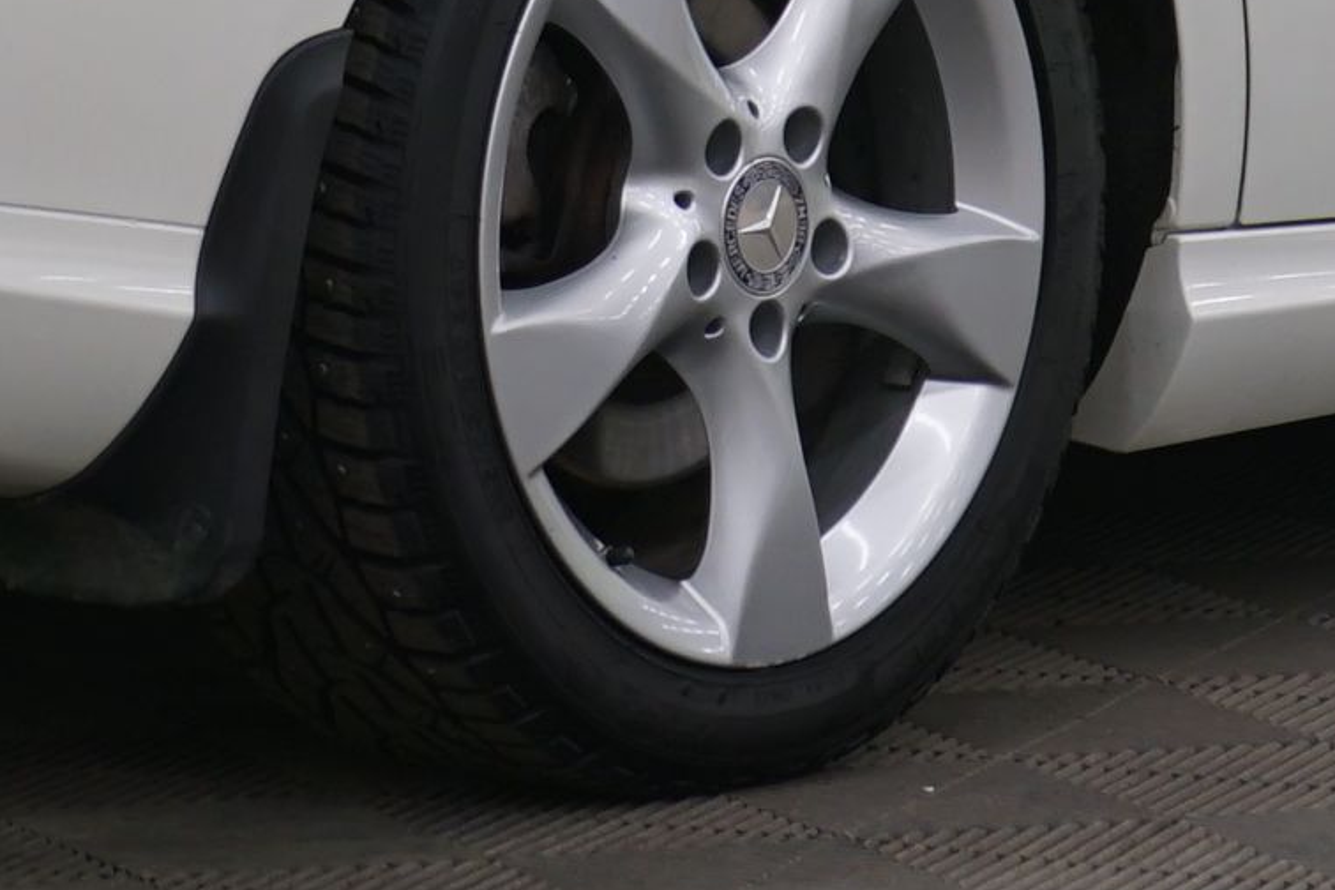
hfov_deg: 8.1
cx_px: 592
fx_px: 9456
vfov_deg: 5.3
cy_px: -985
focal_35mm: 255
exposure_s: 1/13
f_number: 4.5
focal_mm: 49
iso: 400
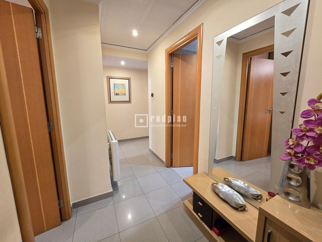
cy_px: 121
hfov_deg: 106.2
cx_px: 161
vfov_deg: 89.9
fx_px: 121
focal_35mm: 13
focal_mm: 2.2
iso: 400
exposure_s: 1/50
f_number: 2.2
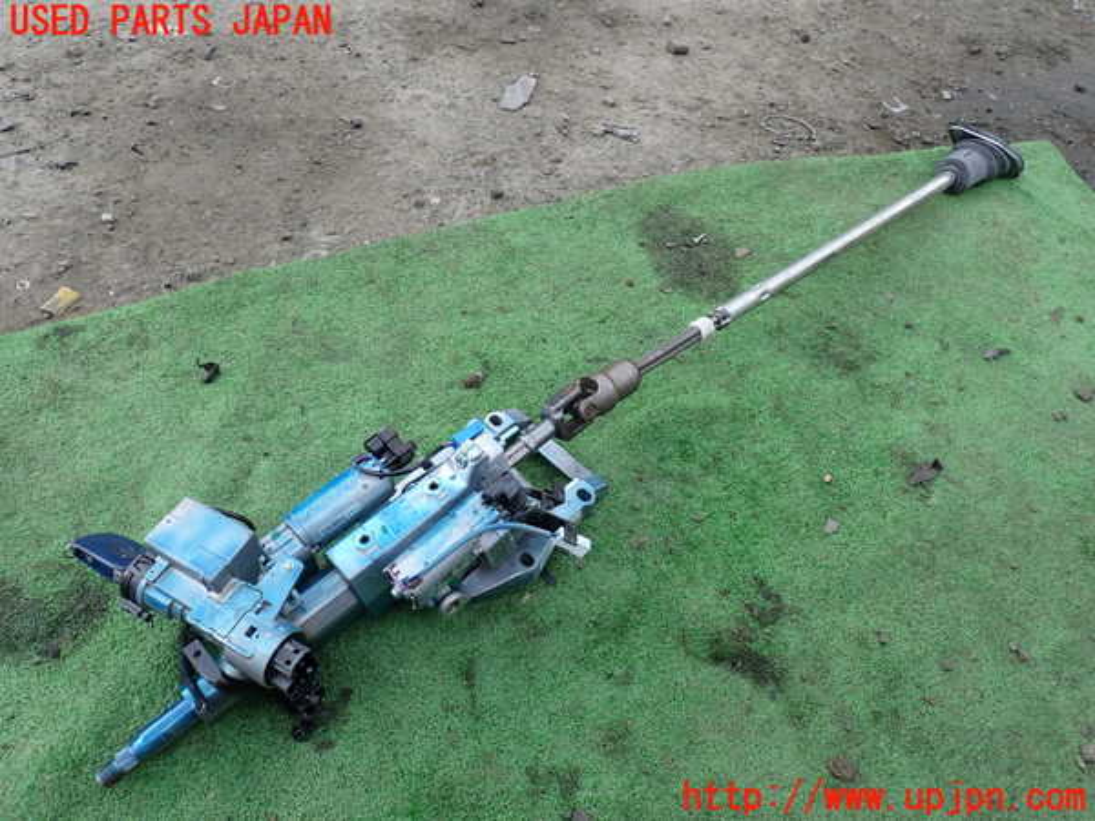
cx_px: 548
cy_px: 410
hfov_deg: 69.4
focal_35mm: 25
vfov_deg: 54.9
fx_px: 791
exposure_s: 1/100
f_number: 2.8
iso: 100
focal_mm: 4.5
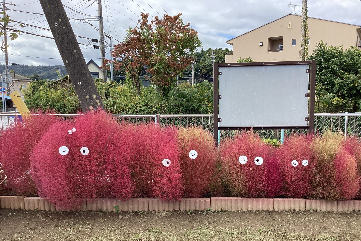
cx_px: 179
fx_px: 331
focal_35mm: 33
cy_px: 136
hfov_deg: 57.2
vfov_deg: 39.9
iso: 25
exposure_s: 1/384
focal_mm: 3.3
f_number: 2.4
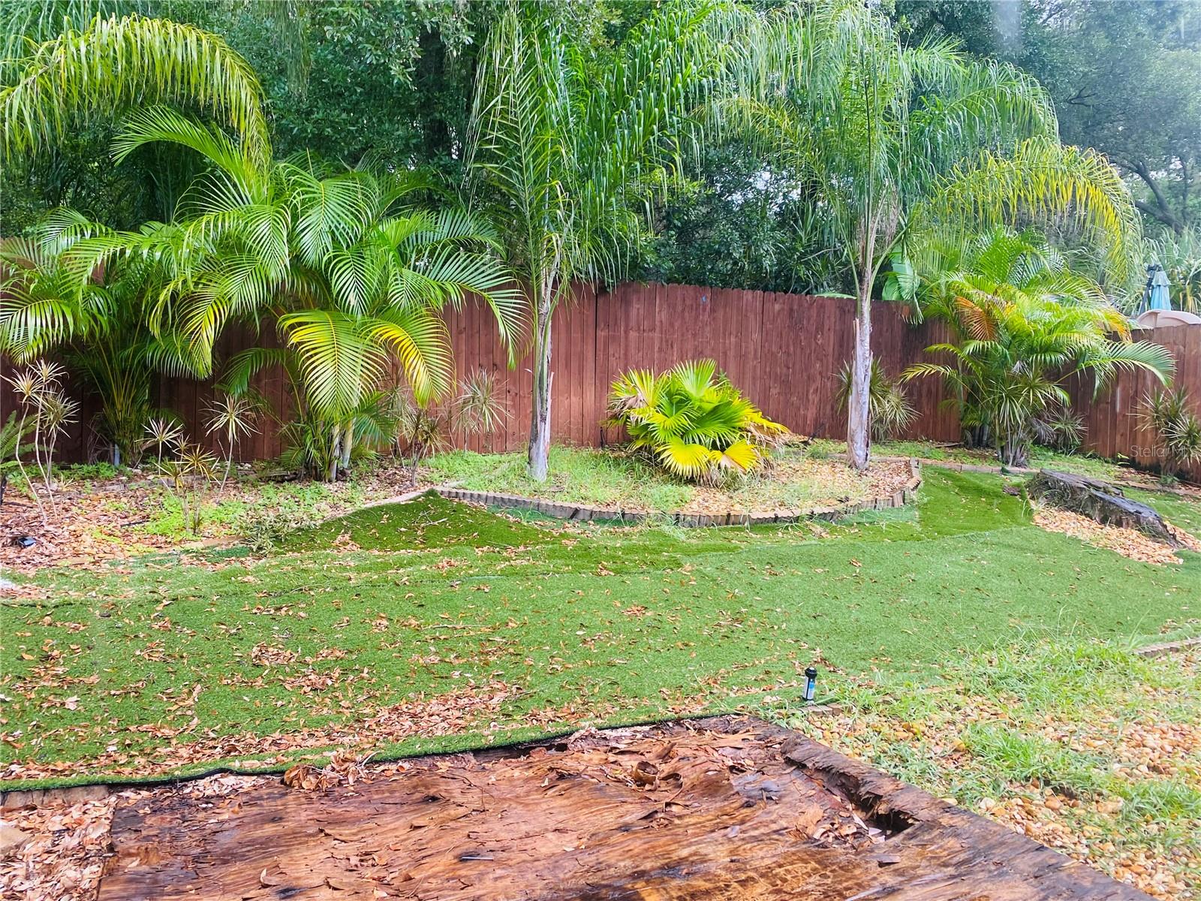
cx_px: 600
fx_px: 902
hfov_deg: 67.3
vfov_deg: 53.1
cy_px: 450
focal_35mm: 26
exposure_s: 1/122
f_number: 1.8
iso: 32
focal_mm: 4.25
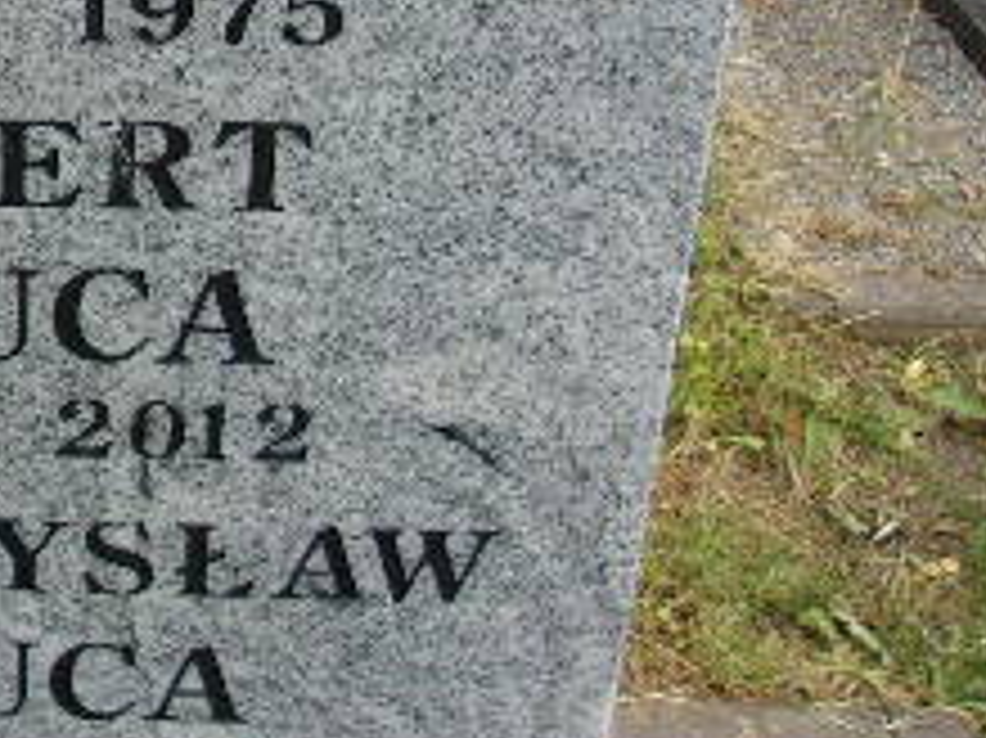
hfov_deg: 23.1
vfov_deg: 18.2
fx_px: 2249
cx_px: -122
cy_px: 14
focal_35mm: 79
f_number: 3
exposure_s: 1/280
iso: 80
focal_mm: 4.9
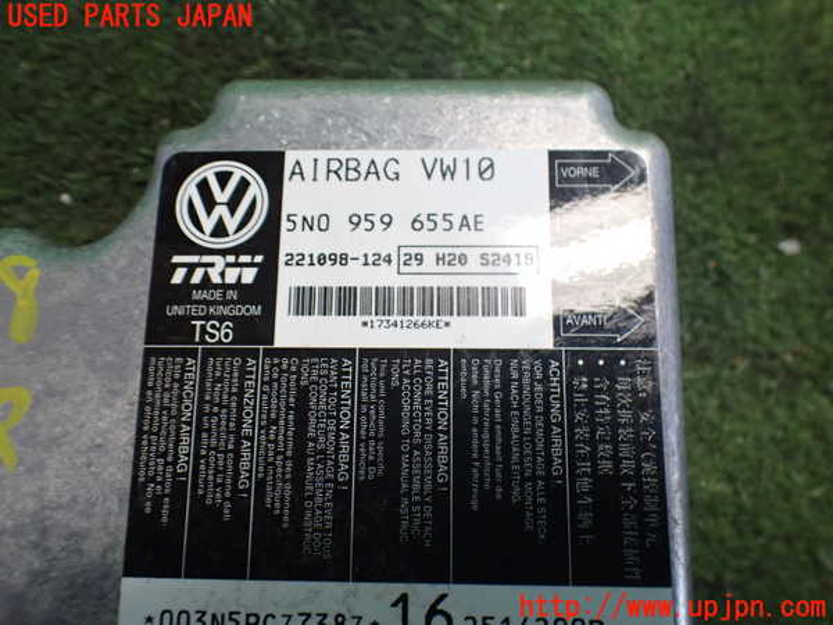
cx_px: 416
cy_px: 312
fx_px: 722
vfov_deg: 46.8
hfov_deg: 60.0
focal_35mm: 30
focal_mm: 5.4
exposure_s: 1/100
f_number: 2.3
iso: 800
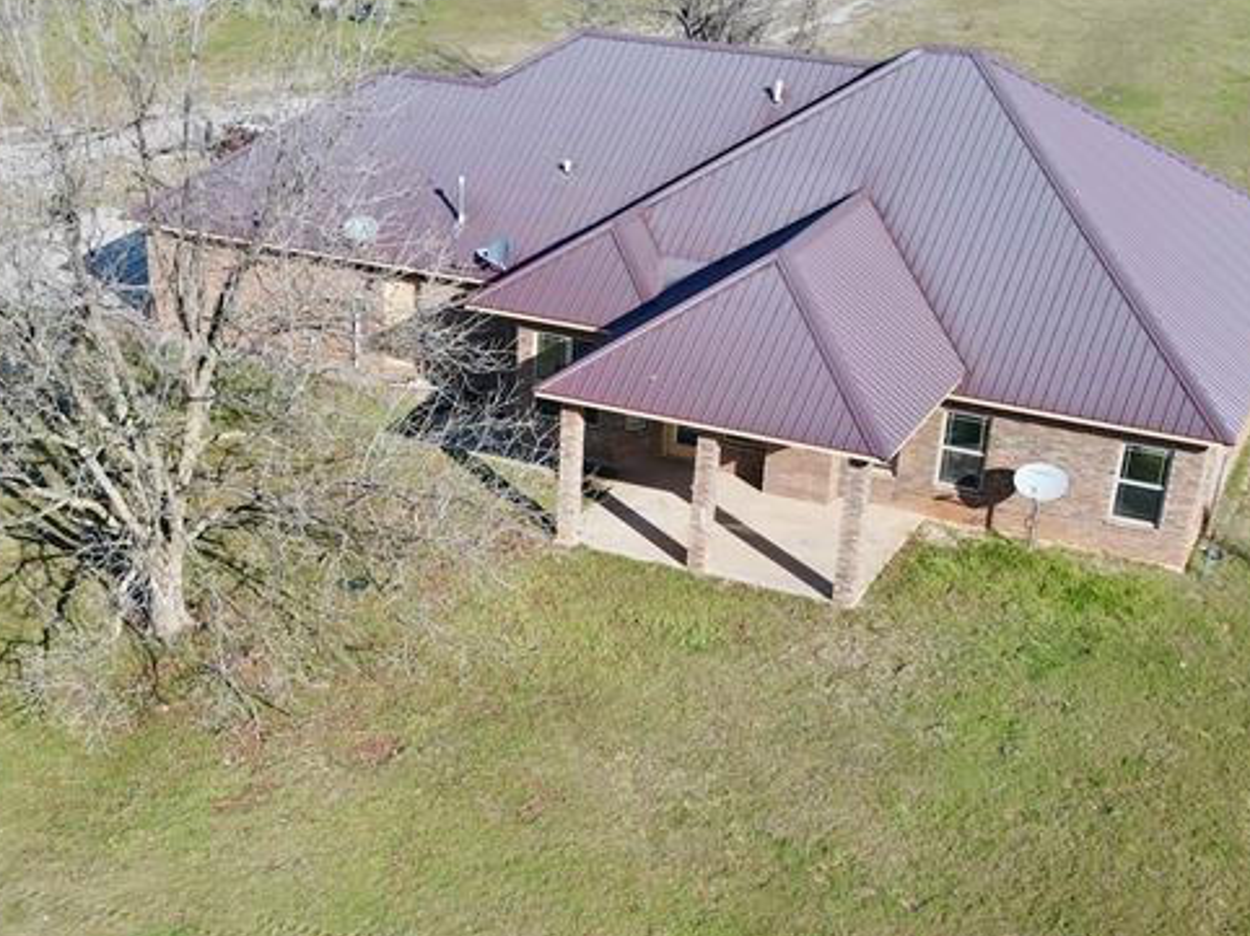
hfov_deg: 37.3
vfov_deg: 28.1
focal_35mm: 51
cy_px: 705
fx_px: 1841
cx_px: 459
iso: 100
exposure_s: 1/400
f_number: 2.8
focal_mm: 4.5
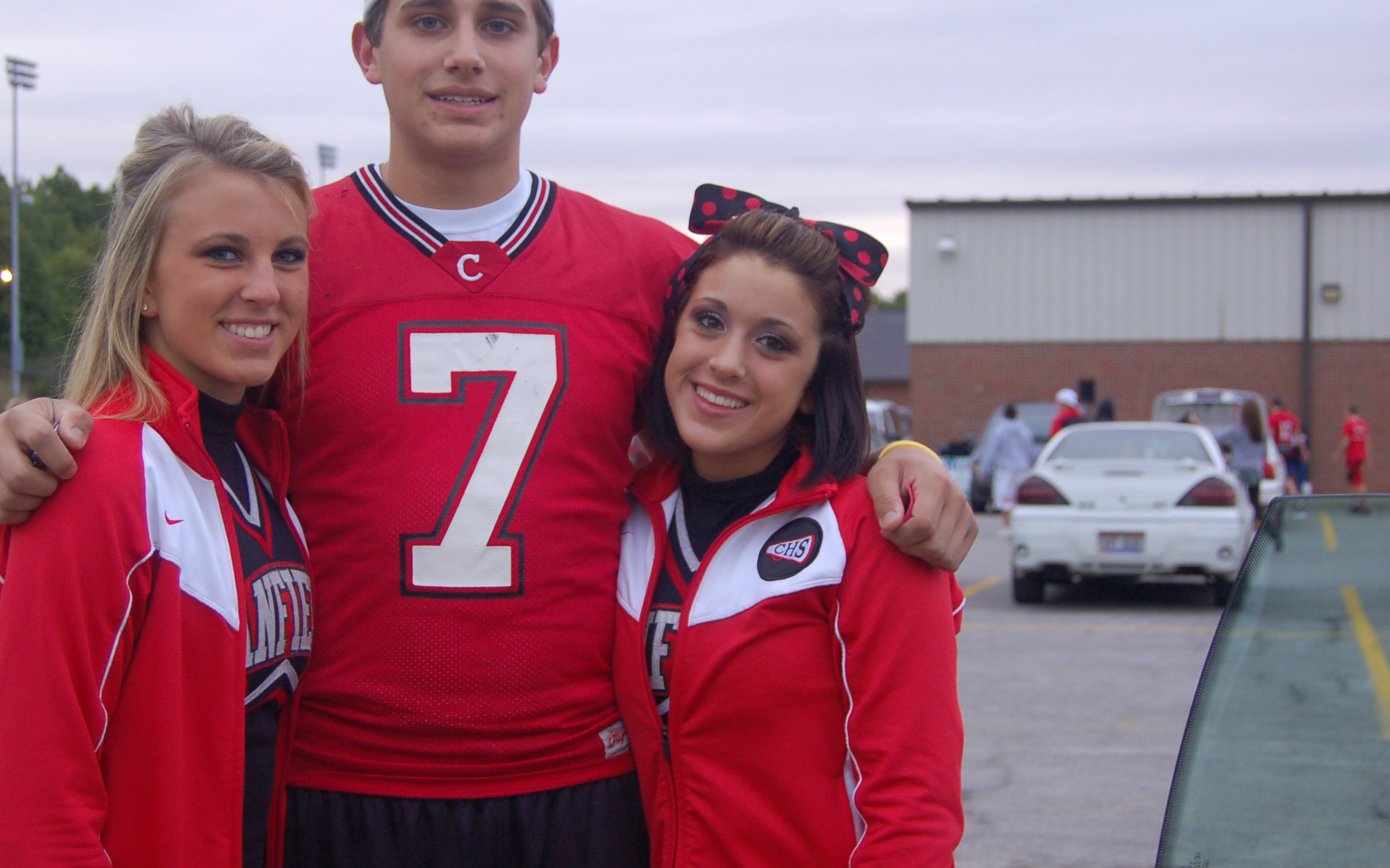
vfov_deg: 19.4
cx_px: 572
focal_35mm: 67
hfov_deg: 30.6
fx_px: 2538
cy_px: 424
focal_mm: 34
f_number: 4.5
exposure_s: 1/60
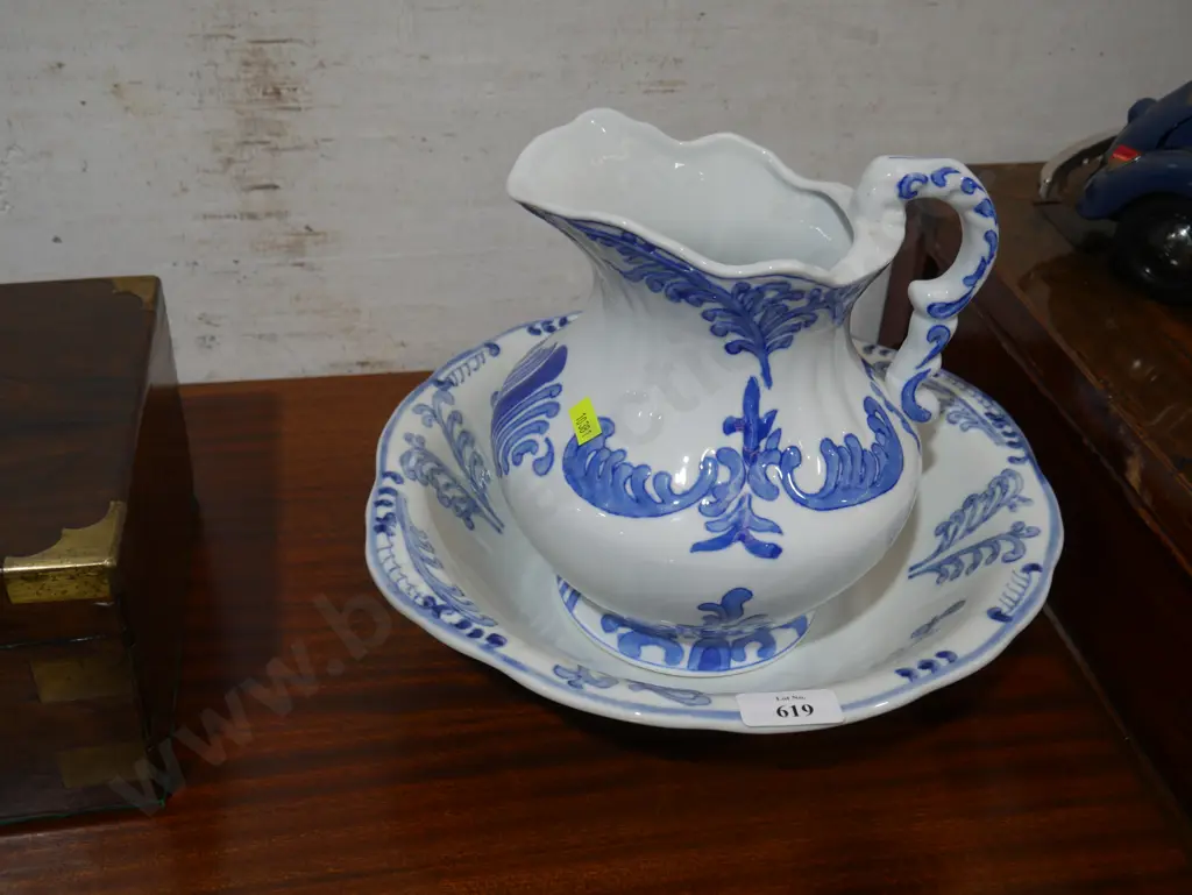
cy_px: 448
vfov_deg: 37.8
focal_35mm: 38
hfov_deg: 49.0
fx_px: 1309
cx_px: 596
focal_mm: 19
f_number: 4.1
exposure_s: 1/60
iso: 200
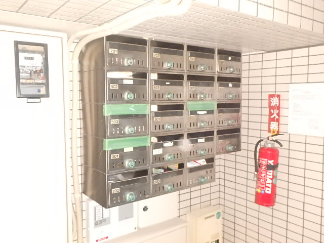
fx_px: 290
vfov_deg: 45.4
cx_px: 162
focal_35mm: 31
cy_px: 122
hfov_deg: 58.4
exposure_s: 1/40
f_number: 4.7
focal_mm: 5.6
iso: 1600
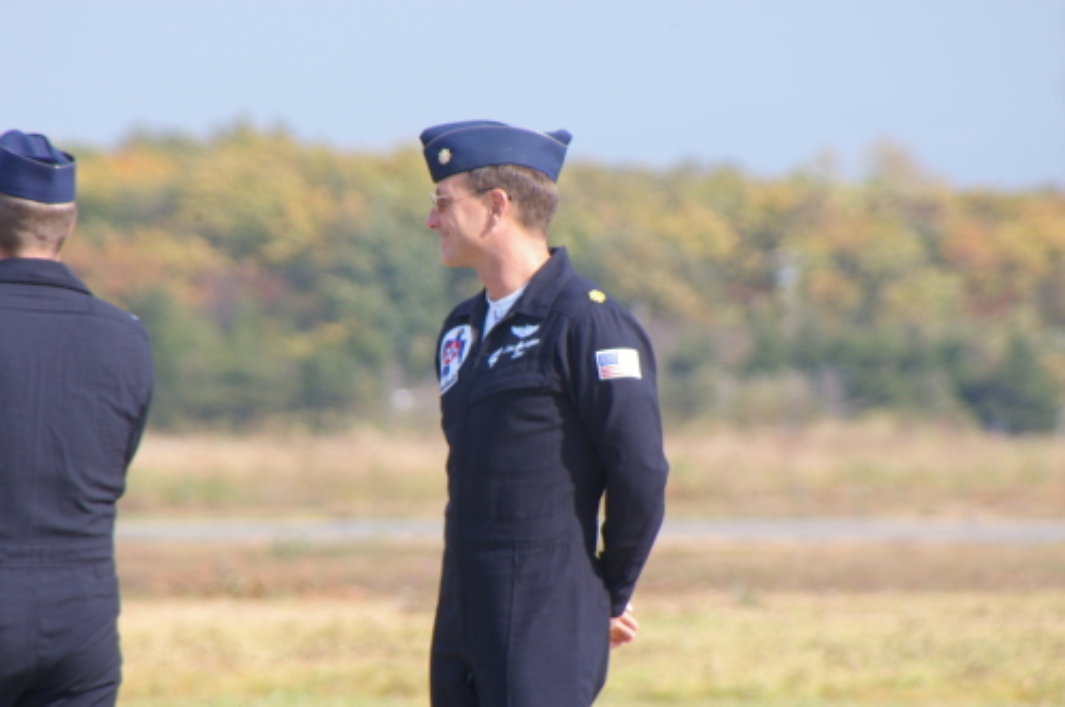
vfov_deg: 3.0
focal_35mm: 450
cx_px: 532
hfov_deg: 4.6
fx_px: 13295
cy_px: 354
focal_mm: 300
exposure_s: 1/80
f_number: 7.1
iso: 200
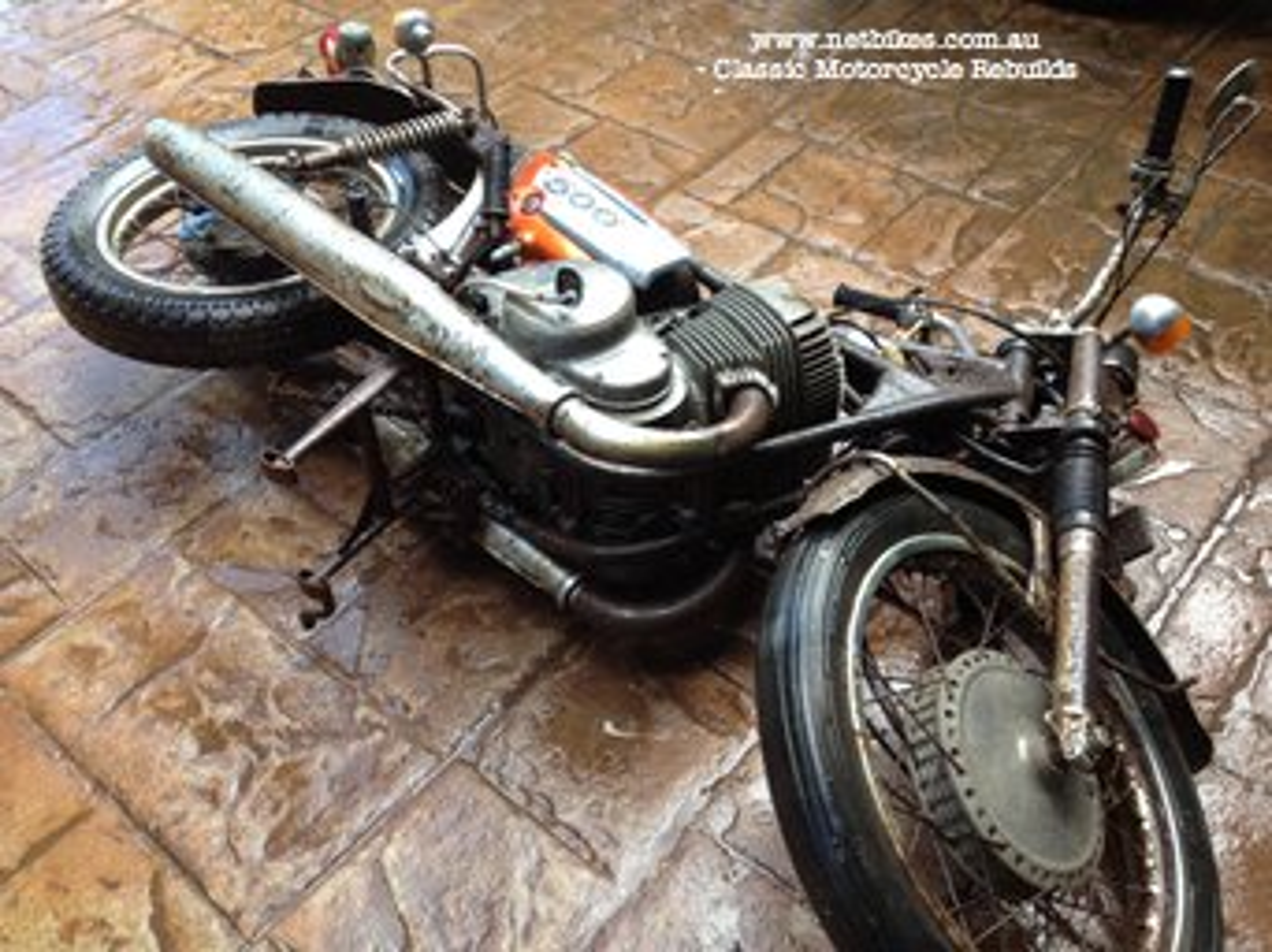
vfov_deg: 40.7
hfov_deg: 52.7
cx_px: 636
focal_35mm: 35
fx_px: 1285
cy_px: 476
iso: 80
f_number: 2.4
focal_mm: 4.28
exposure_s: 1/120
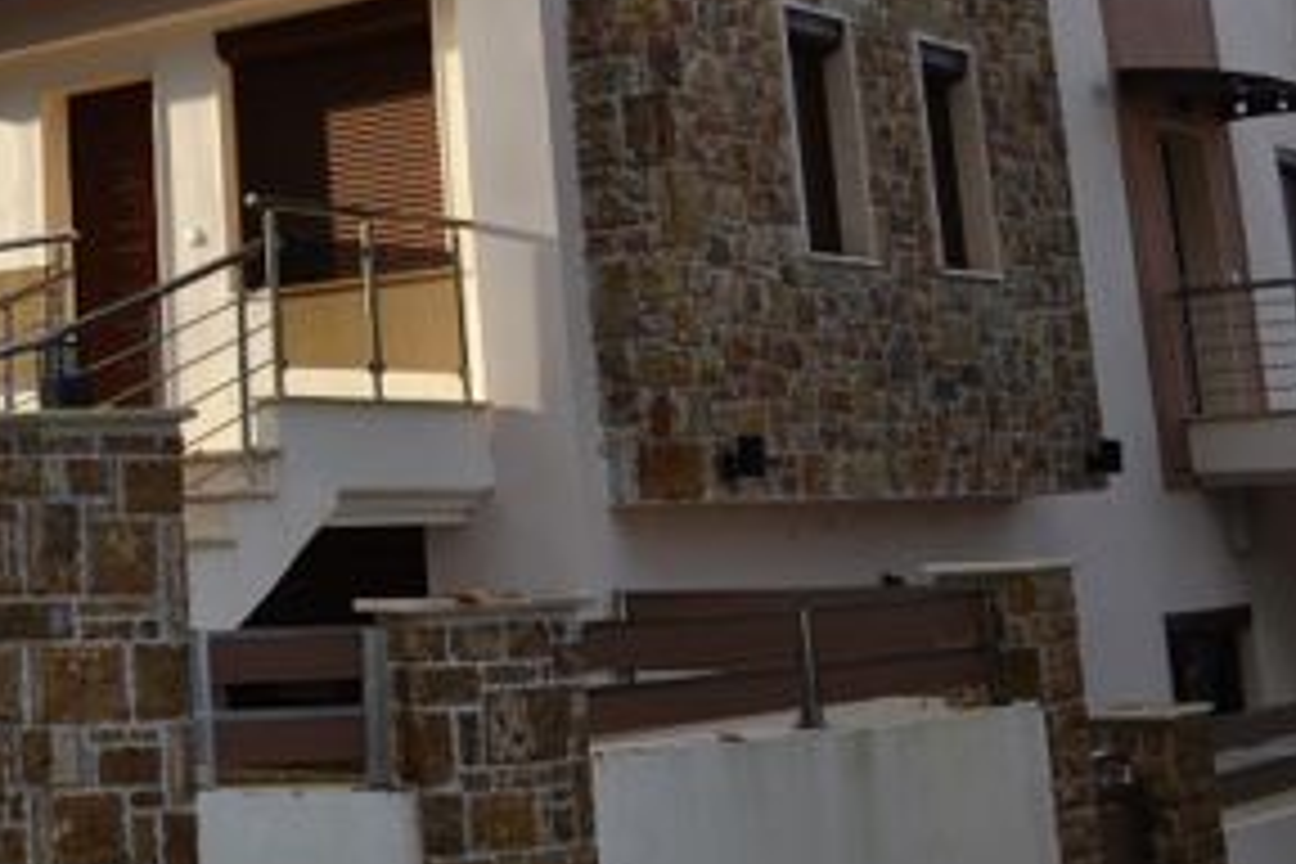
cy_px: -94
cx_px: -43
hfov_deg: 28.4
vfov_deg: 19.7
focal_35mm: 66
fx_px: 2376
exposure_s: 1/200
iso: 100
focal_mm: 18
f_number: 6.3
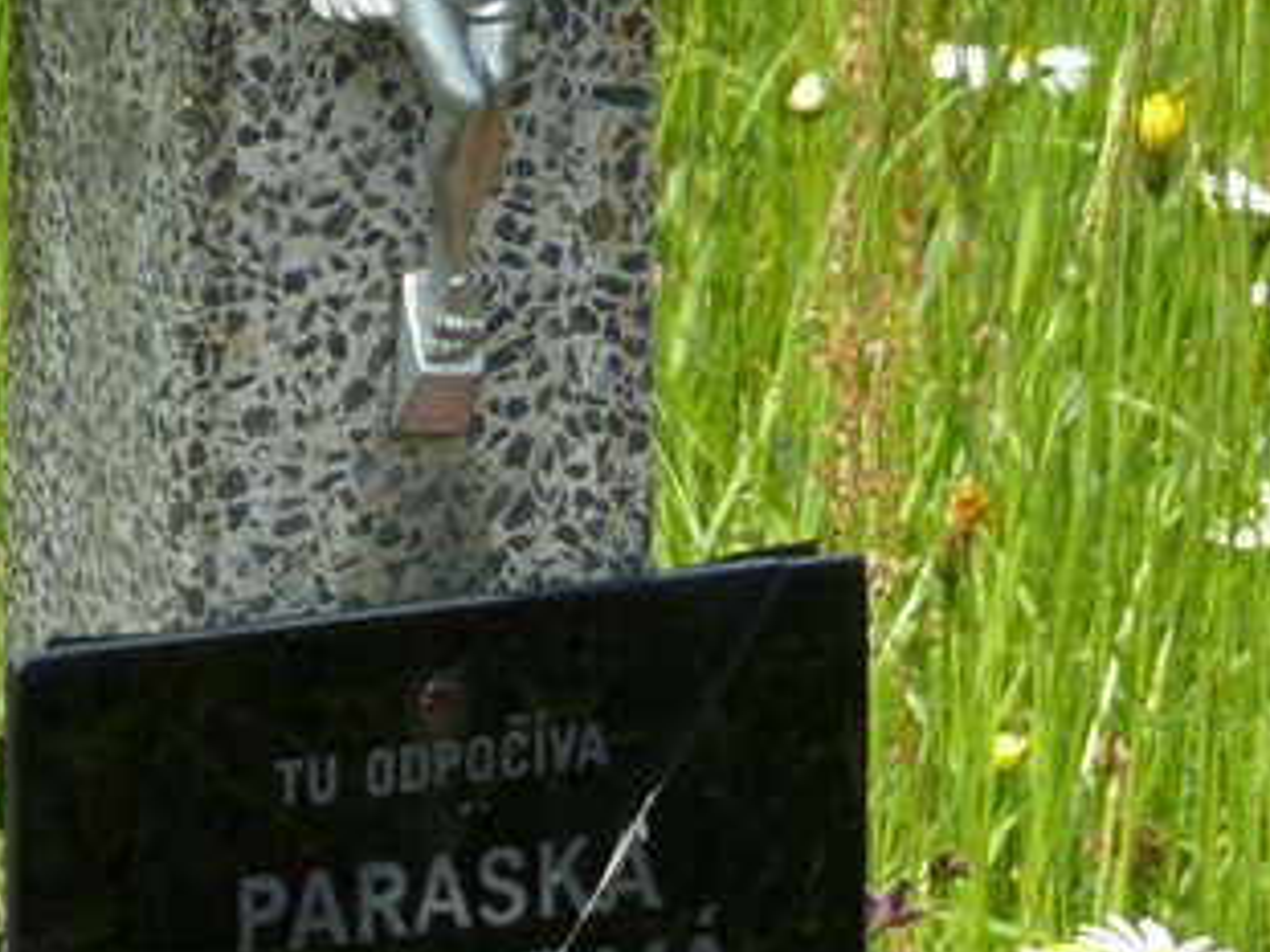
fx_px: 28312
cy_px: 1140
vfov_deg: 1.9
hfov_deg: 2.6
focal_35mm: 772
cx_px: 270
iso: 100
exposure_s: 1/250
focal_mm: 49.2
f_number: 4.9
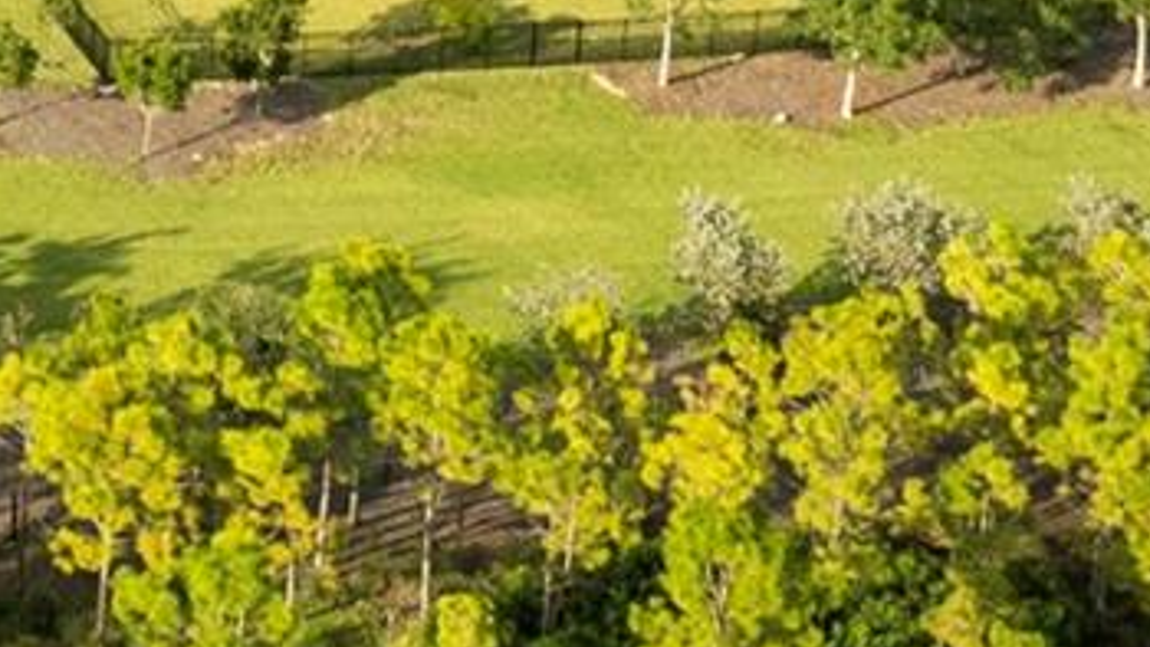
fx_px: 4666
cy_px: -1138
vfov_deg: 7.2
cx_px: -1137
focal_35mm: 153
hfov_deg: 12.4
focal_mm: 12.29
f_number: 2.8
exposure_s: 1/2500
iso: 100
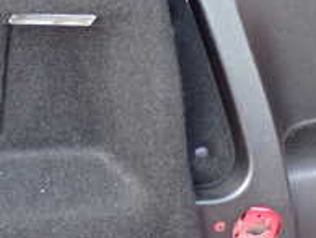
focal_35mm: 145
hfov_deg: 13.6
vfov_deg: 10.2
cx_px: 124
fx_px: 1325
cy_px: 78
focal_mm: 8.4
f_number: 3.1
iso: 500
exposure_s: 1/50
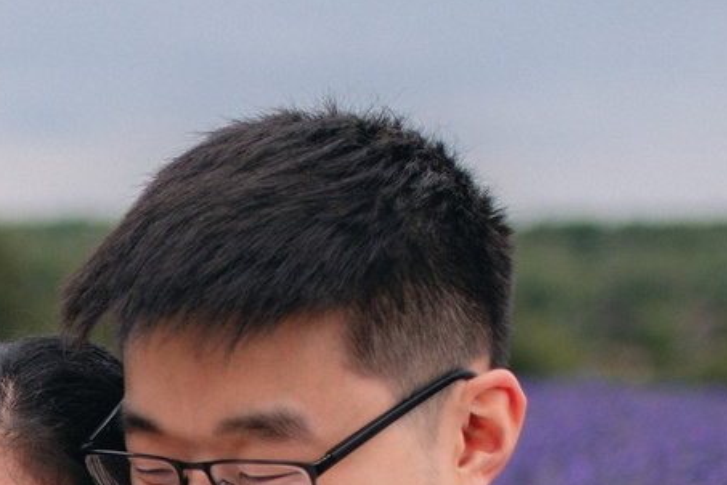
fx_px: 3998
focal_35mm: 198
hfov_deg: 10.0
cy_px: 1310
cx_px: -393
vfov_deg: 6.5
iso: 100
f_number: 1.4
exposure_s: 1/2500
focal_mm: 35
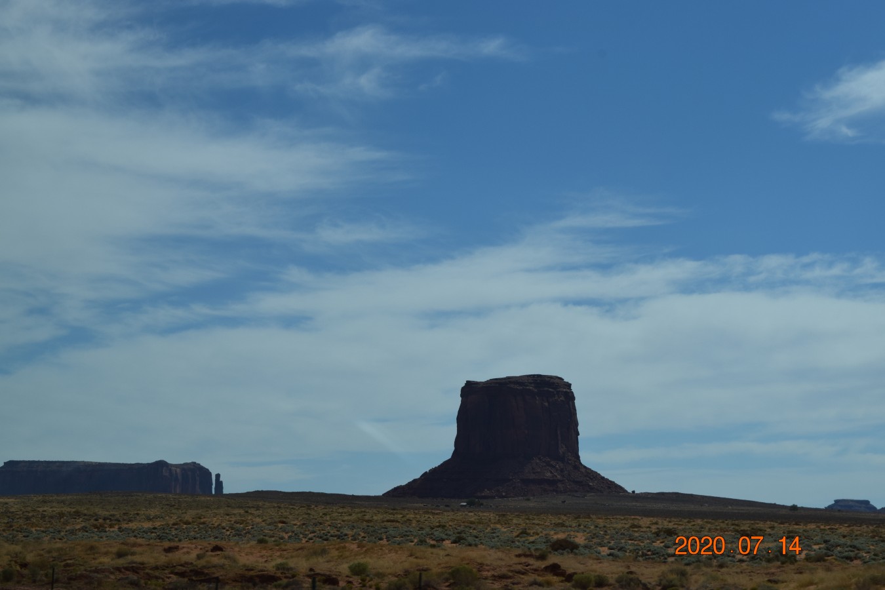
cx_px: 442
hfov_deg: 24.6
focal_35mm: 82
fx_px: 2028
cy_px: 295
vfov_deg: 16.6
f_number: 11
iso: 200
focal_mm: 55
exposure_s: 1/500
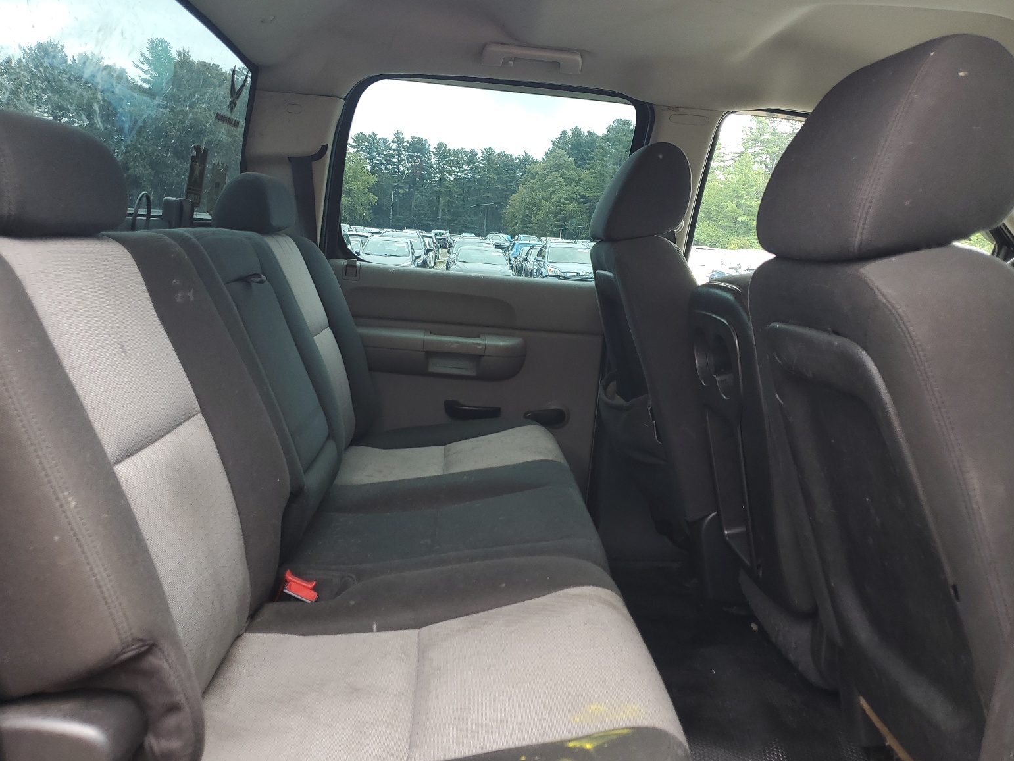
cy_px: 379
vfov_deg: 51.4
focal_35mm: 27
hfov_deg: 65.3
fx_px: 791
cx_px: 494
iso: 50
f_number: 1.5
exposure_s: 1/125
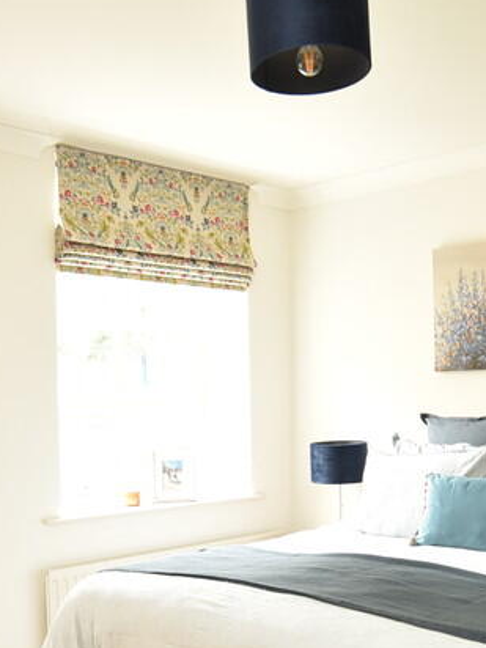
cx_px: 241
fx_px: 805
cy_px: 453
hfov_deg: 33.6
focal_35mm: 43
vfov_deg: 43.0
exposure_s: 1/10
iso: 640
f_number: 5.6
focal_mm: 18
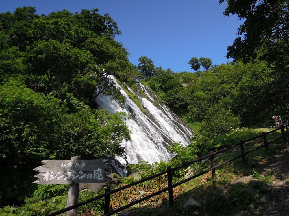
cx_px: 144
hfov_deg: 71.6
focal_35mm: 24
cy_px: 108
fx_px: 200
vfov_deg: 56.8
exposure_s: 1/1600
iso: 160
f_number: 3.5
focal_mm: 4.3
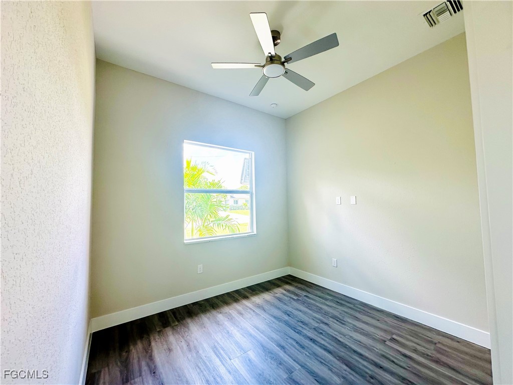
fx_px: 207
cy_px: 192
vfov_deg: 85.7
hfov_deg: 102.1
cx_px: 256
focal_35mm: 14
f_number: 2.2
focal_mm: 2.22
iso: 40
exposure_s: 1/121
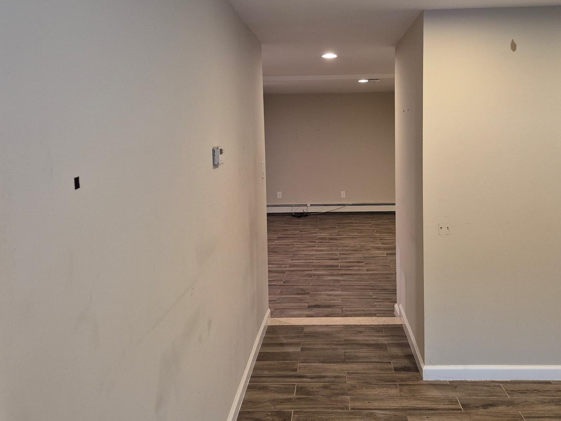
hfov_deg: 56.5
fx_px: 519
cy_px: 162
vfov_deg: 43.9
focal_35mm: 32
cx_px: 332
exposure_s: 1/120
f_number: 1.8
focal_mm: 5.4
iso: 320
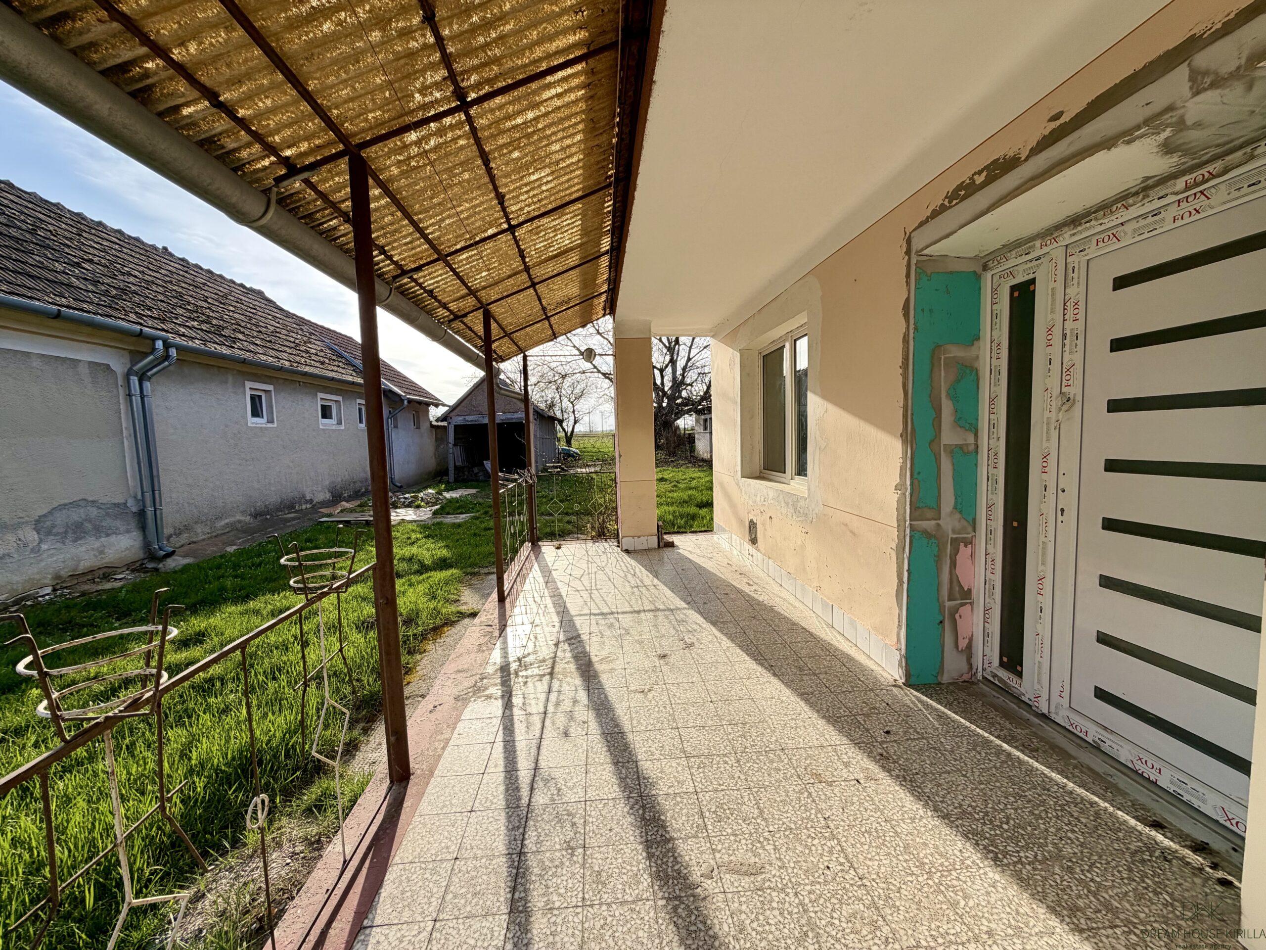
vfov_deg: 85.7
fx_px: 512
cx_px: 633
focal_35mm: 14
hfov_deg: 102.1
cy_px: 475
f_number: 2.2
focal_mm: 2.22
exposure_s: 1/694
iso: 40
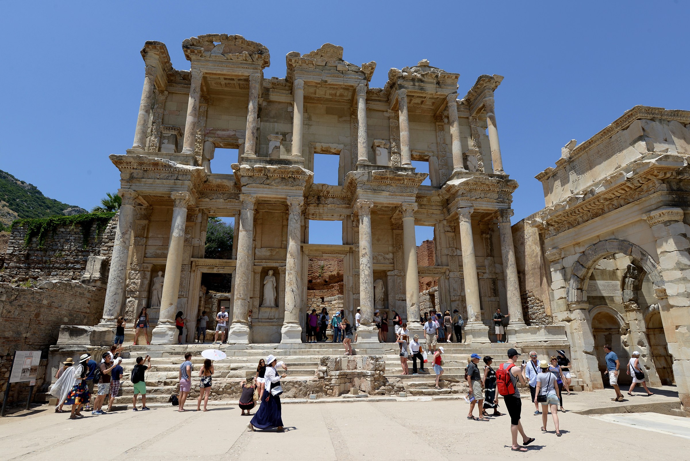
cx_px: 345
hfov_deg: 84.0
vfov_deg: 62.0
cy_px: 230
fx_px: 383
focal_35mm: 20
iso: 125
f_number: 9
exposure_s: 1/320
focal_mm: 20
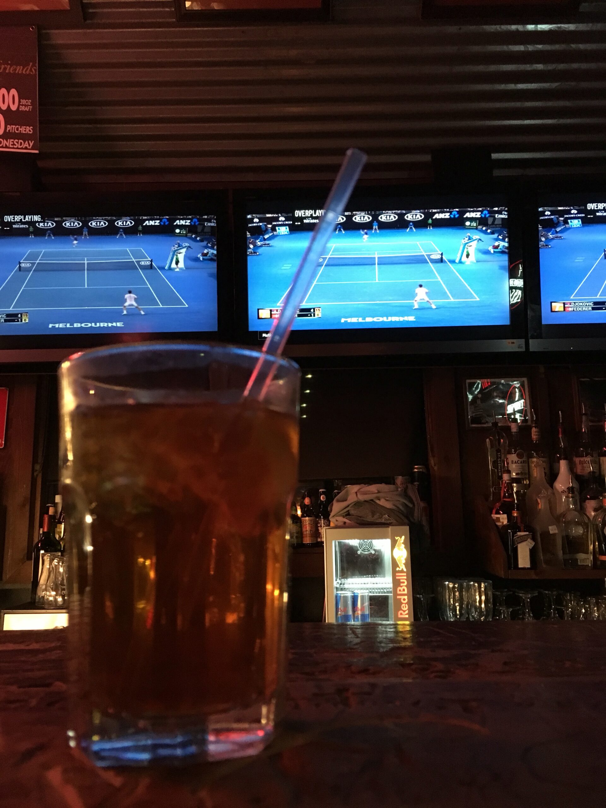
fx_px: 677
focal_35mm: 29
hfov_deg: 48.2
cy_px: 404
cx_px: 303
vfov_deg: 61.7
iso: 250
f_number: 2.2
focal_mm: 4.15
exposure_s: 1/15
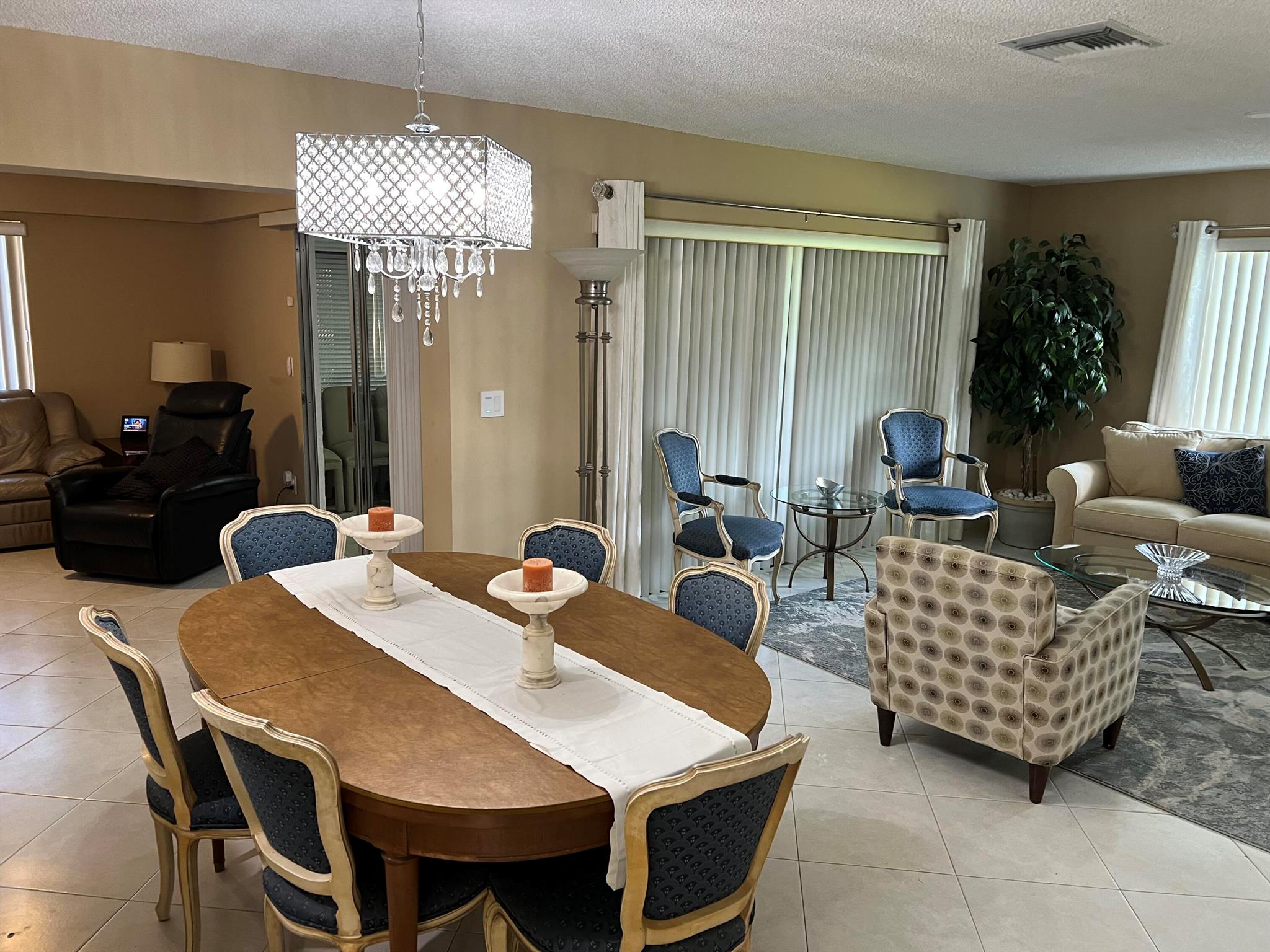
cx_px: 635
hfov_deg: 67.3
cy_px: 476
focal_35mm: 26
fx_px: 954
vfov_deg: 53.1
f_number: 1.5
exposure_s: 1/60
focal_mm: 5.7
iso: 160
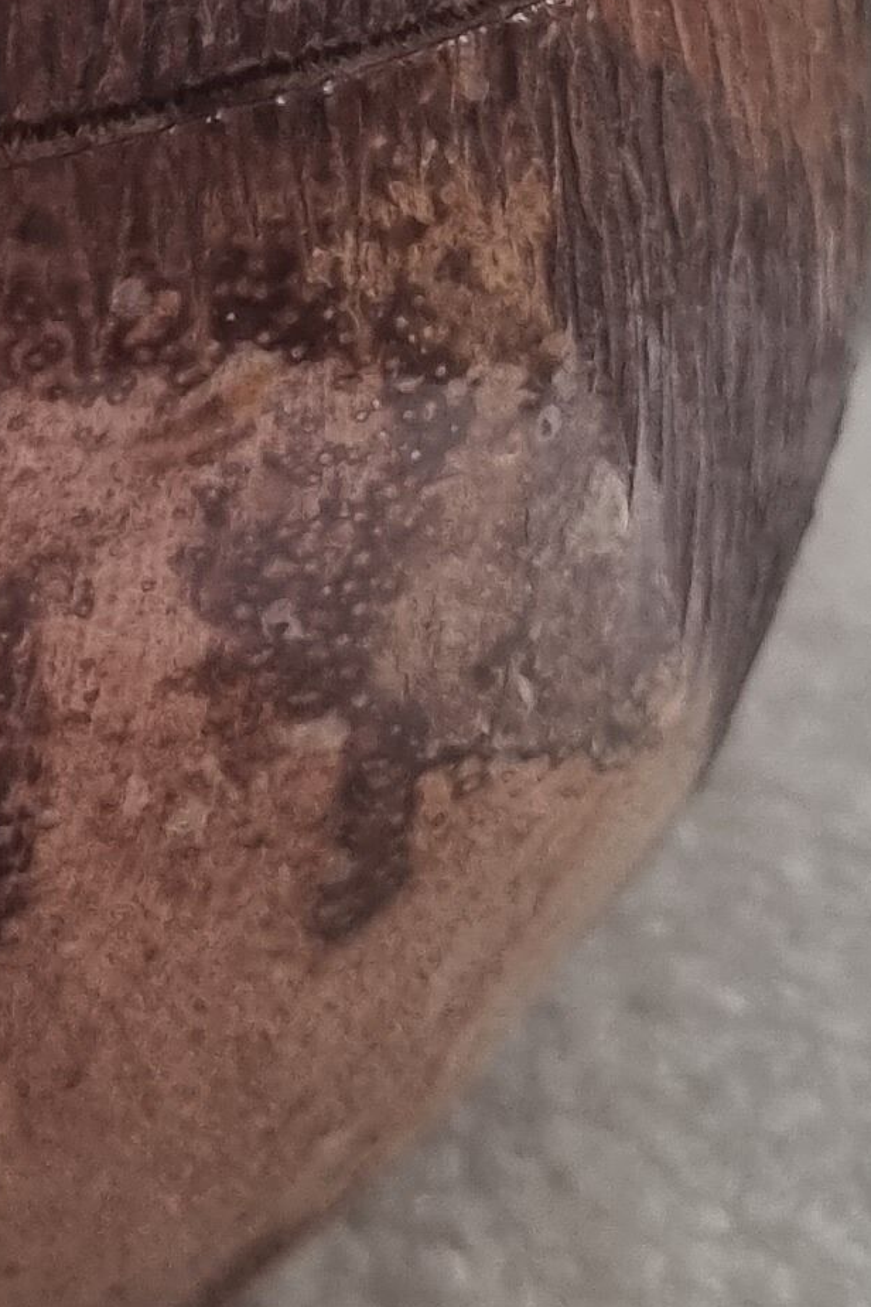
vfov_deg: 16.5
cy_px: -317
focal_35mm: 118
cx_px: -547
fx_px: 4282
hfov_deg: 11.0
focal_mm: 5.4
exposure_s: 1/50
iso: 800
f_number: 1.8
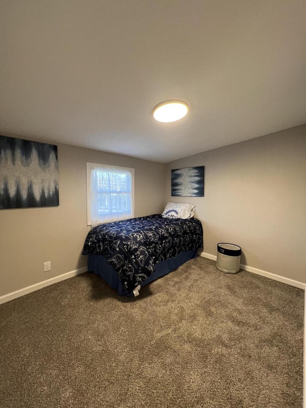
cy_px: 204
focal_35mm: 13
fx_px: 153
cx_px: 153
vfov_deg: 106.2
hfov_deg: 89.9
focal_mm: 1.57
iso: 160
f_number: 1.8
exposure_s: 1/60
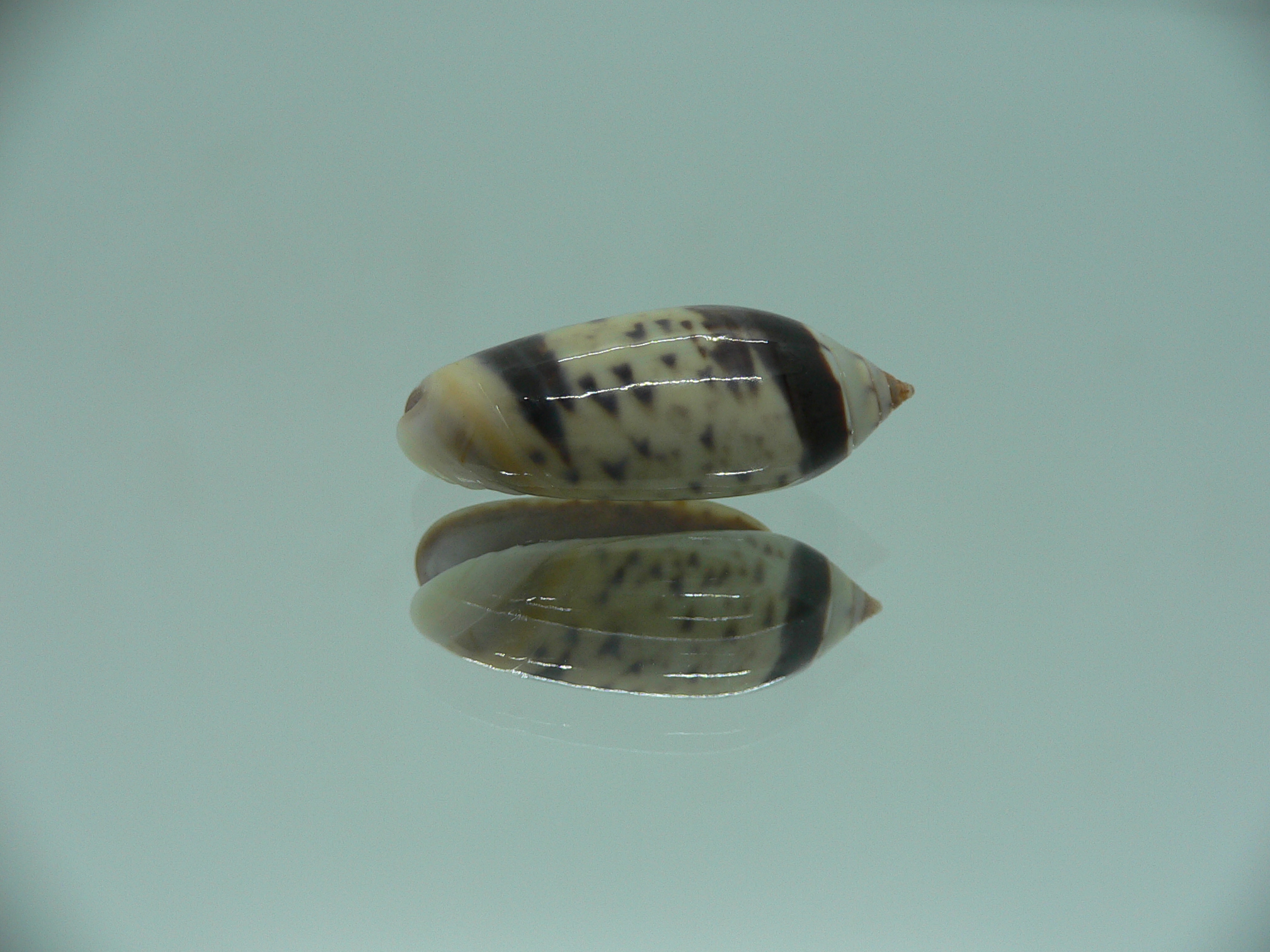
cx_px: 635
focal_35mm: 35
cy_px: 476
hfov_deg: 52.6
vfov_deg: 40.7
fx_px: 1284
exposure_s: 1/60
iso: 80
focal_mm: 4.6
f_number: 2.8
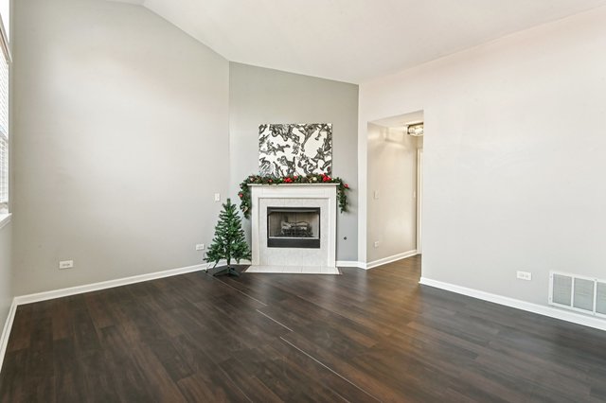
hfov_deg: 96.8
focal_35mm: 16
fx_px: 269
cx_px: 303
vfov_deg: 73.7
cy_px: 202
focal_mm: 16
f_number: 13
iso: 400
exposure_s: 1/5
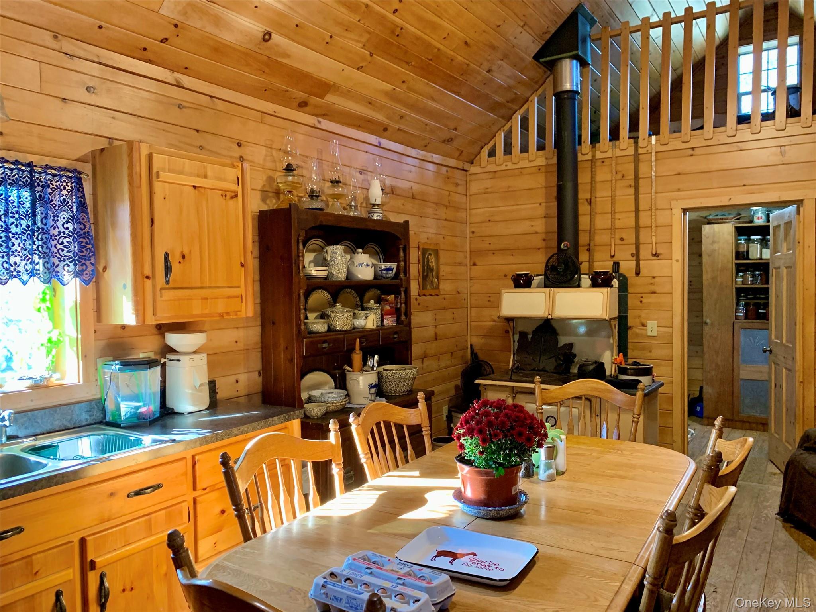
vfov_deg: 53.1
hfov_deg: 67.3
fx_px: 613
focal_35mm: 26
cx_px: 408
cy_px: 306
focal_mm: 4.25
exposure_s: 1/60
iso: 320
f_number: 1.8
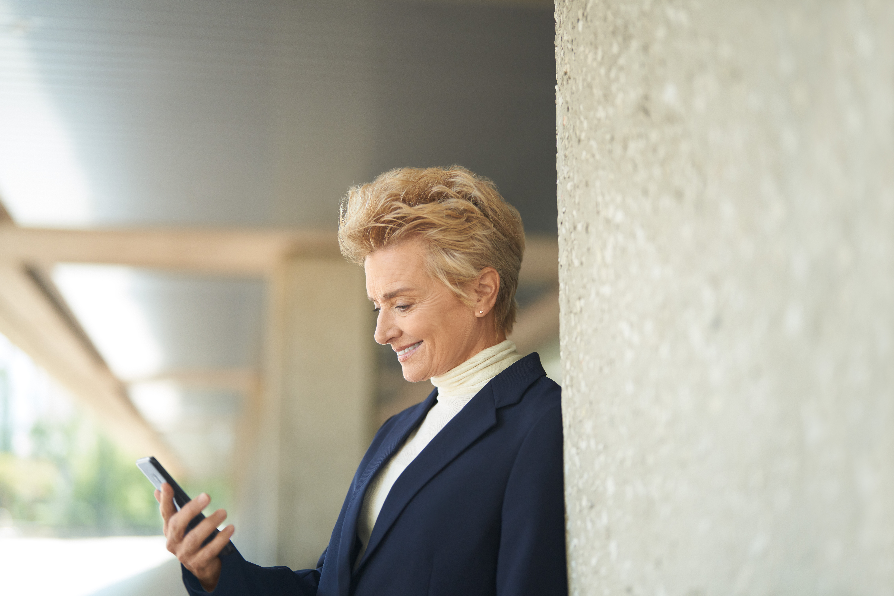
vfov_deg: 27.0
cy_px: 298
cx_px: 447
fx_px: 1242
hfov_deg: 39.6
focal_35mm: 50
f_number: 1.2
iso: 1000
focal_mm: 50
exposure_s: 1/1000
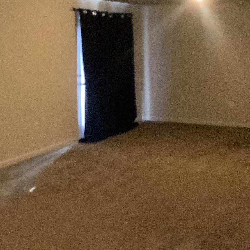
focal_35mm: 63
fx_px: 515
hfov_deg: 27.3
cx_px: 105
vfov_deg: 27.1
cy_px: 74
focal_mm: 3.3
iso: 640
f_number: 2.4
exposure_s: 1/20
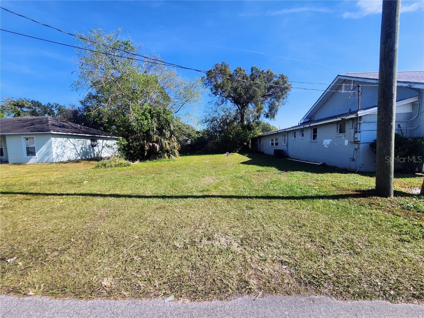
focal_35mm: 13
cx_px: 212
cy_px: 159
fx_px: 159
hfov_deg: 106.2
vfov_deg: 89.9
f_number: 2.2
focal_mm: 2.2
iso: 50
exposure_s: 1/1380
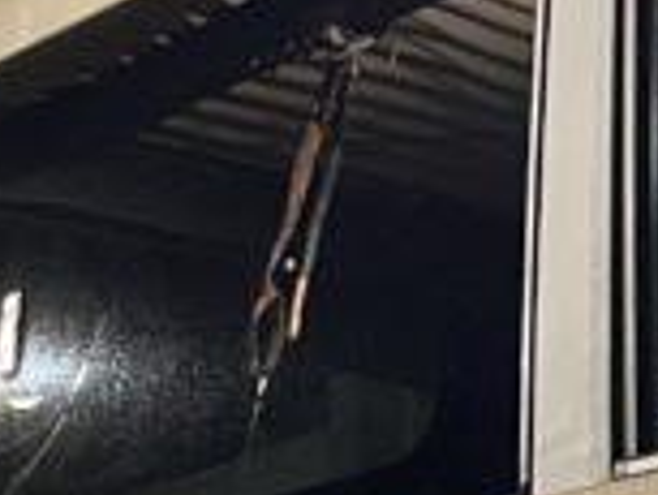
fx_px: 3310
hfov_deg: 10.1
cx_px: 1514
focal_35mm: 174
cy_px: 951
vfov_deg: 8.2
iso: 500
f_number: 1.6
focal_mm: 5.1
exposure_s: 1/33
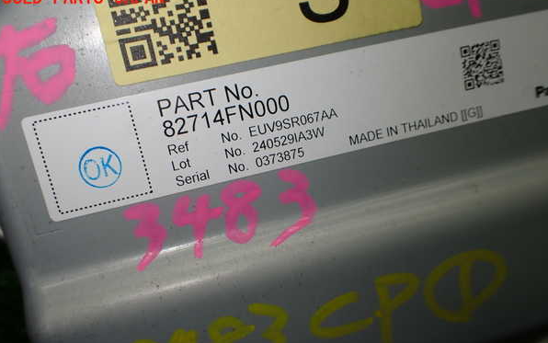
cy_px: 193
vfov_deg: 39.4
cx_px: 273
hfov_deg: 59.6
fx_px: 478
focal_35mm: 32
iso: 100
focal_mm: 5.4
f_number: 3.2
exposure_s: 1/125
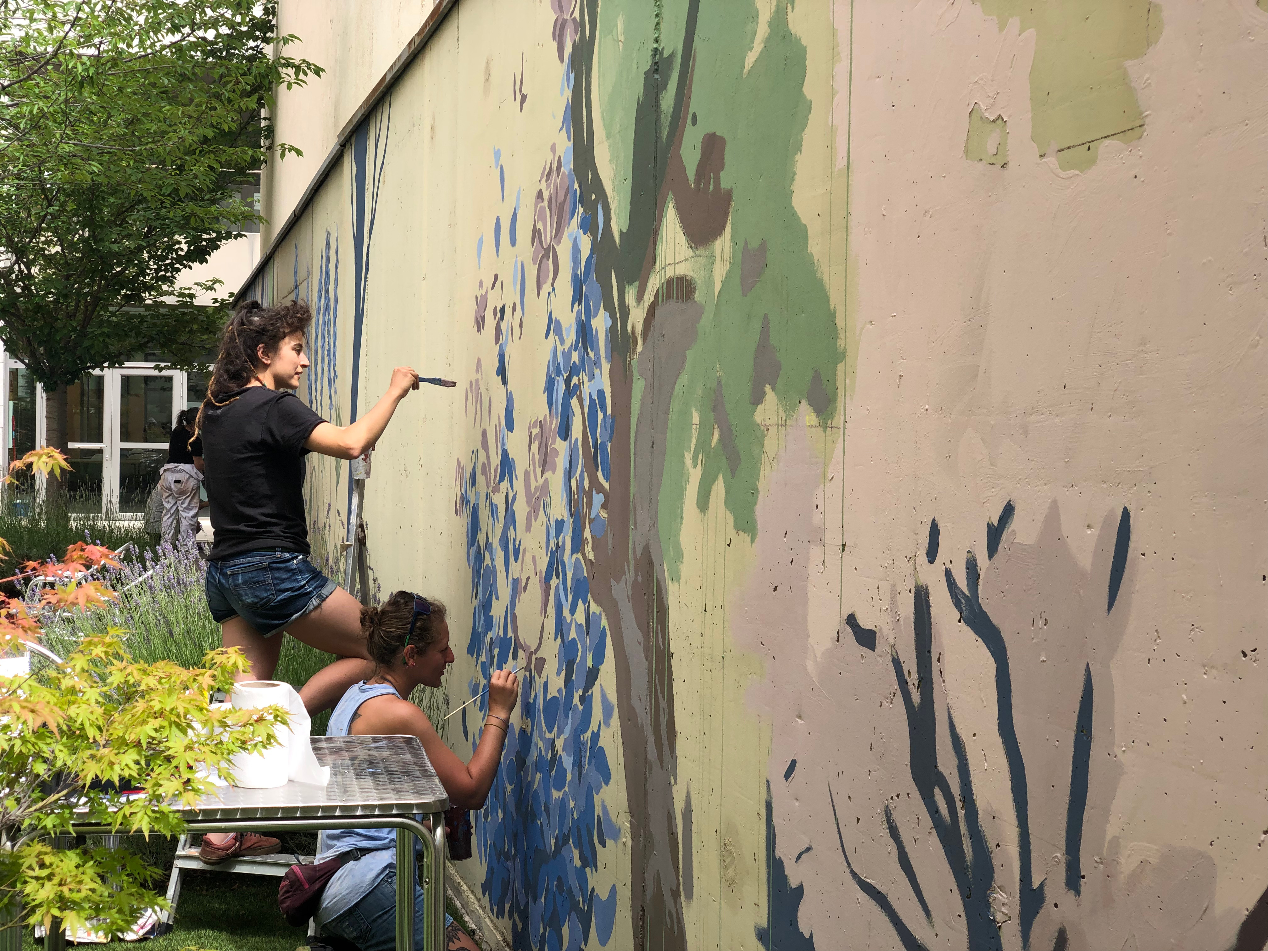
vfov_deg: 28.0
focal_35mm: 52
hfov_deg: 36.8
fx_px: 1905
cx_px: 634
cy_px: 476
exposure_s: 1/366
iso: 16
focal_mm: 6
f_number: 2.4
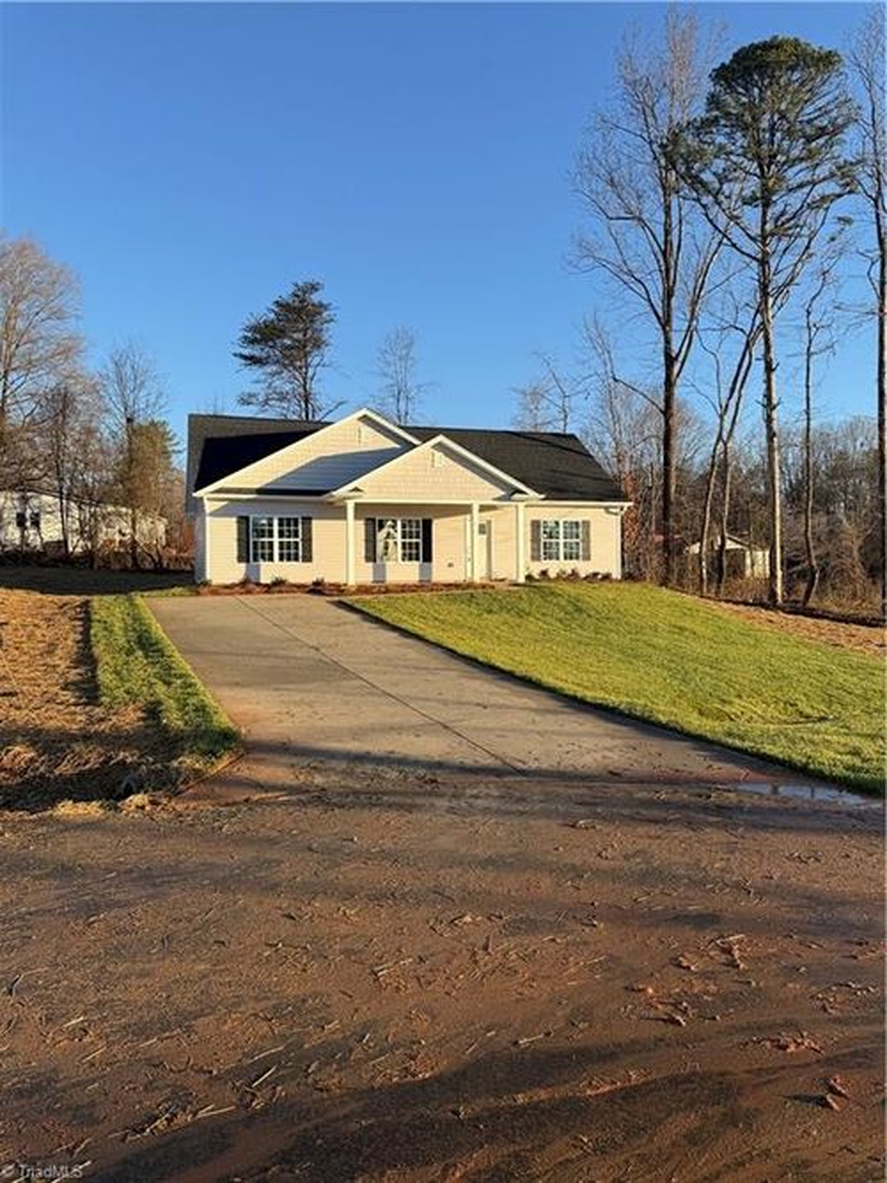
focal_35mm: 24
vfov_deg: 71.6
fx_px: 820
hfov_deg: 56.8
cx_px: 444
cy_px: 592
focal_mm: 6.76
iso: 80
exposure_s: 1/1901
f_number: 1.78
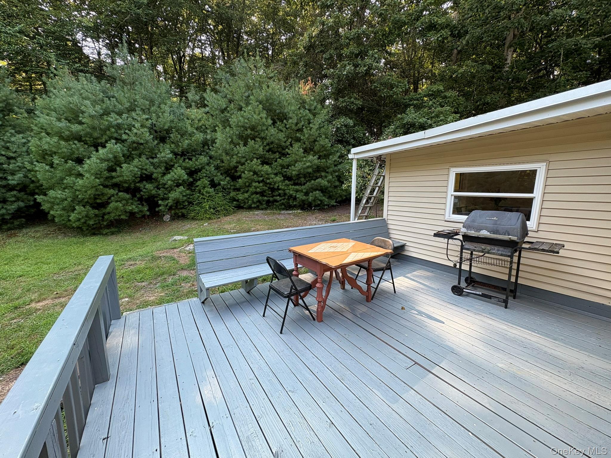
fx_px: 247
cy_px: 229
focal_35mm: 14
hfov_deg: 102.1
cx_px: 306
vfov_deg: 85.7
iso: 40
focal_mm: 2.22
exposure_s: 1/99
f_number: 2.2
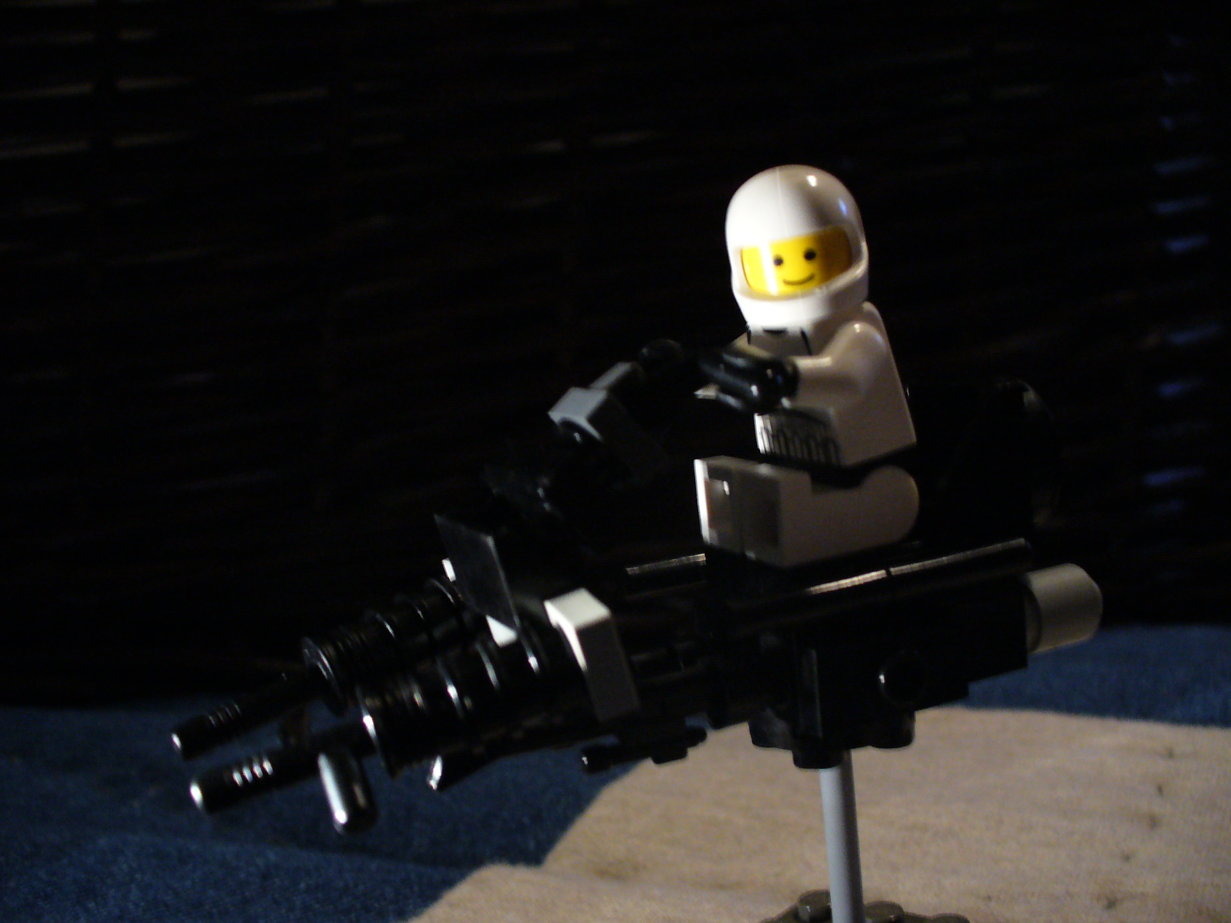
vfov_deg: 38.7
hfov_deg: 50.1
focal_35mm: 37
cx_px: 616
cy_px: 462
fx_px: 1316
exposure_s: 1/8
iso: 200
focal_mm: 6.1
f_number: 2.8
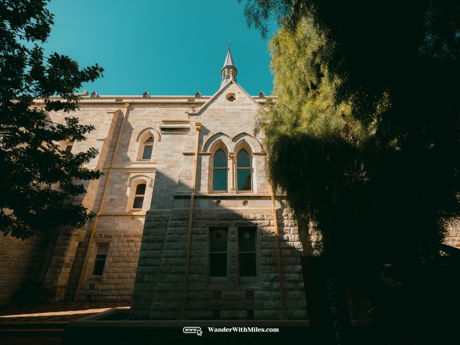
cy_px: 172
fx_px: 213
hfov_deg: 94.5
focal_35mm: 16
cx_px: 230
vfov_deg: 78.1
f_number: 6.4
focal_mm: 20
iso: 250
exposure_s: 1/200
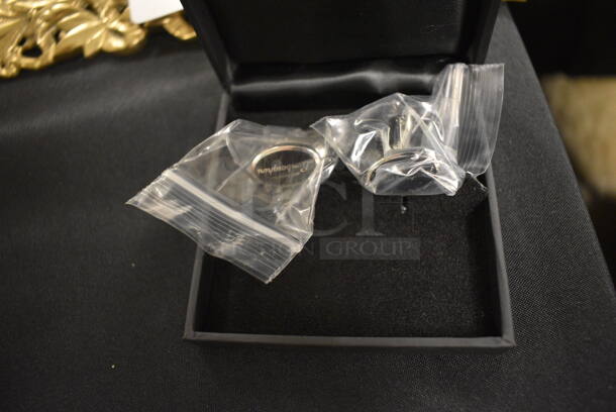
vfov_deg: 48.0
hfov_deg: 67.3
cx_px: 308
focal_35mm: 27
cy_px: 206
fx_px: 462
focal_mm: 18
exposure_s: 1/50
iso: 3200
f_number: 3.5
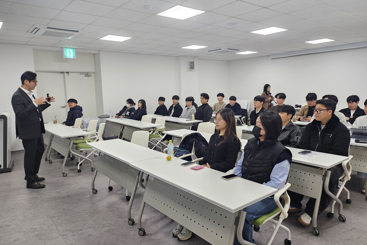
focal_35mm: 25
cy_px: 117
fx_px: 255
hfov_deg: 71.5
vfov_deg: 51.3
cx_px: 184
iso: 100
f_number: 1.8
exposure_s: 1/120
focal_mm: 5
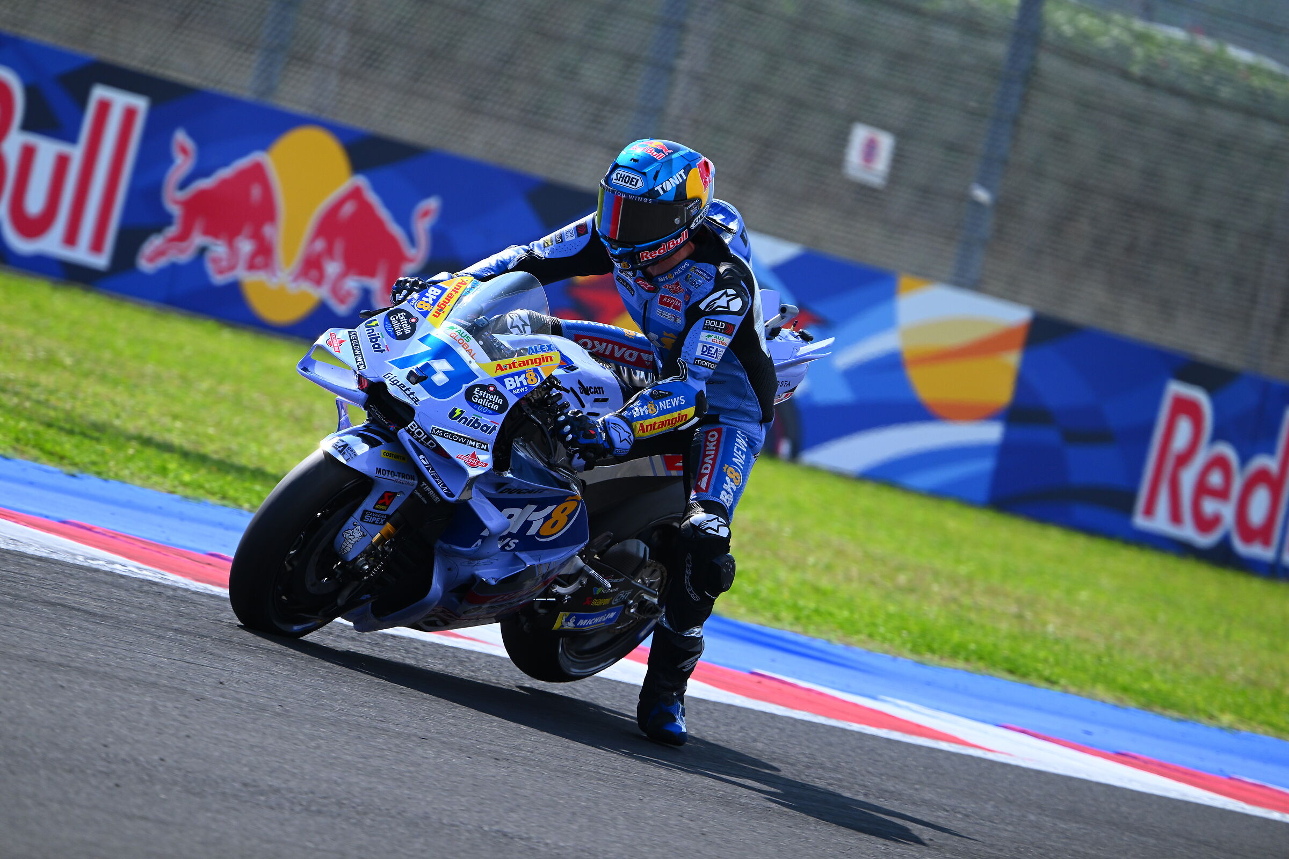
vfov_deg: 3.4
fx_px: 14321
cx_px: 644
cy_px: 430
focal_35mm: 400
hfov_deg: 5.2
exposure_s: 1/2000
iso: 720
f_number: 7.1
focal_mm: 400
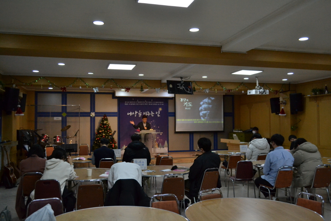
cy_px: 110
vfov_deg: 40.0
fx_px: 303
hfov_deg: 57.2
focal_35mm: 33
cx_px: 166
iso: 2200
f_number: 3.8
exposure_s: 1/500
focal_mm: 22
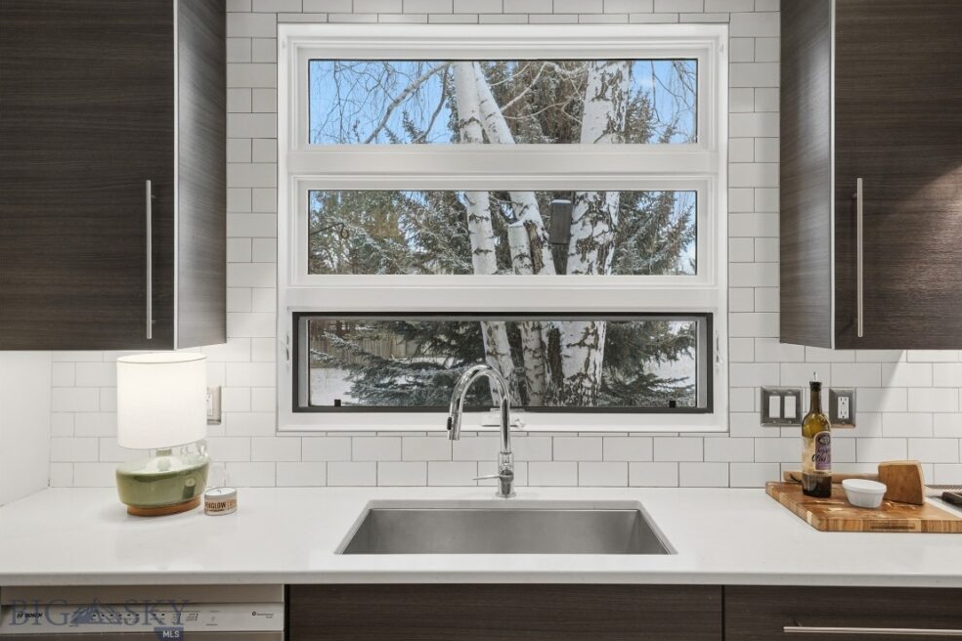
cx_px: 500
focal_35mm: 25
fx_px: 668
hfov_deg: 71.5
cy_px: 320
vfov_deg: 51.3
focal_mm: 24
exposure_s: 1/800
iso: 1250
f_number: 7.1
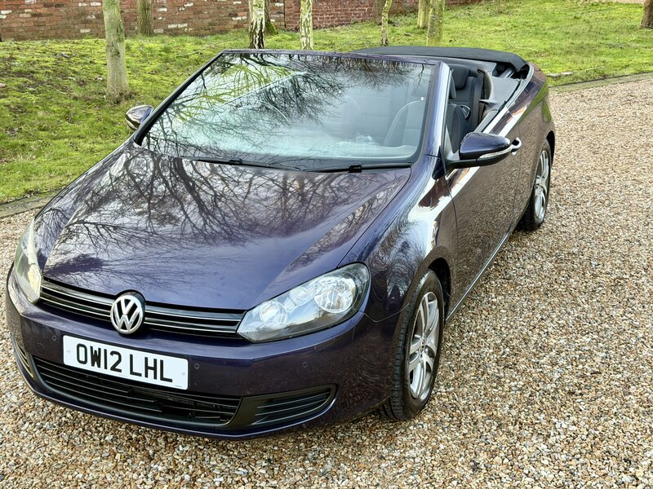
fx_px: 905
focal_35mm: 48
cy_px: 244
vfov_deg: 30.3
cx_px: 326
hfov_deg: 39.7
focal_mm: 6.76
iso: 80
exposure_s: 1/121
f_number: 1.78
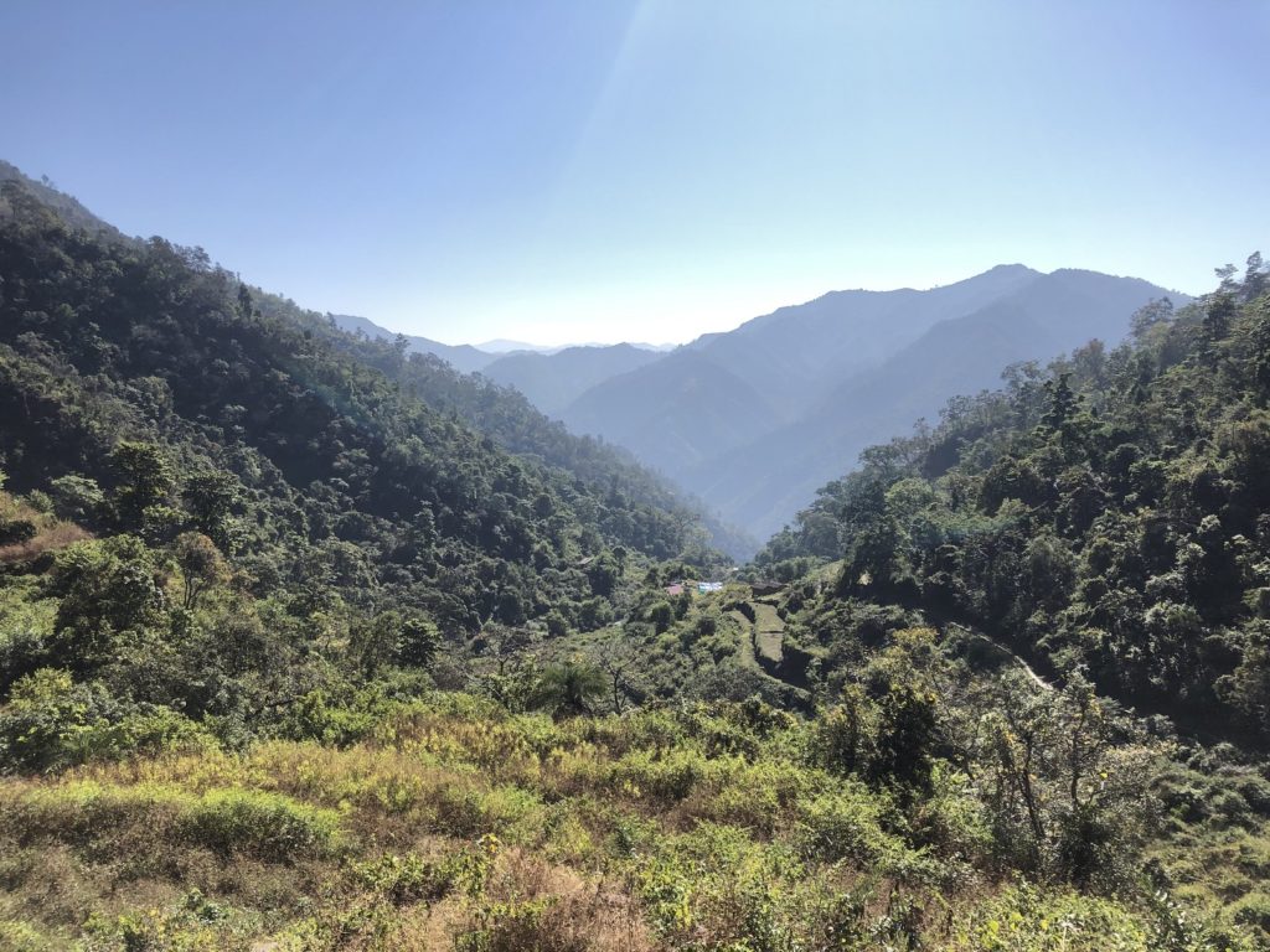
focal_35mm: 28
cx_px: 635
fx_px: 1027
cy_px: 476
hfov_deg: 63.4
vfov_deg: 49.7
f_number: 1.8
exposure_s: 1/1715
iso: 20
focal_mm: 3.99
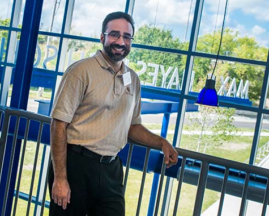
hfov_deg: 46.6
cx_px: 107
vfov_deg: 38.2
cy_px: 108
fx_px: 310
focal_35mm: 39
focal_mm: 34
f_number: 6.7
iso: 200
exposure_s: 1/250
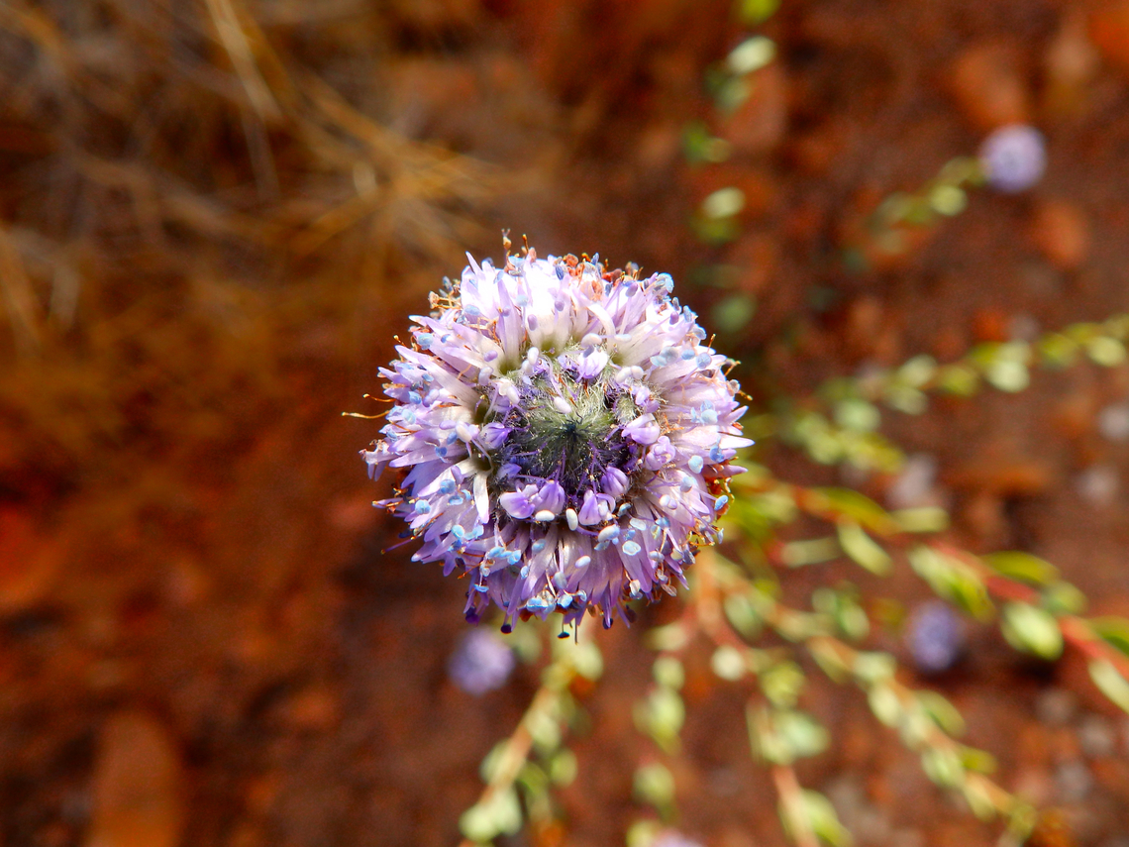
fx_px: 1044
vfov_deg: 44.2
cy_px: 424
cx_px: 564
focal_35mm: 32
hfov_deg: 56.8
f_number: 4.5
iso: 80
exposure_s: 1/200
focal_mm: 5.7
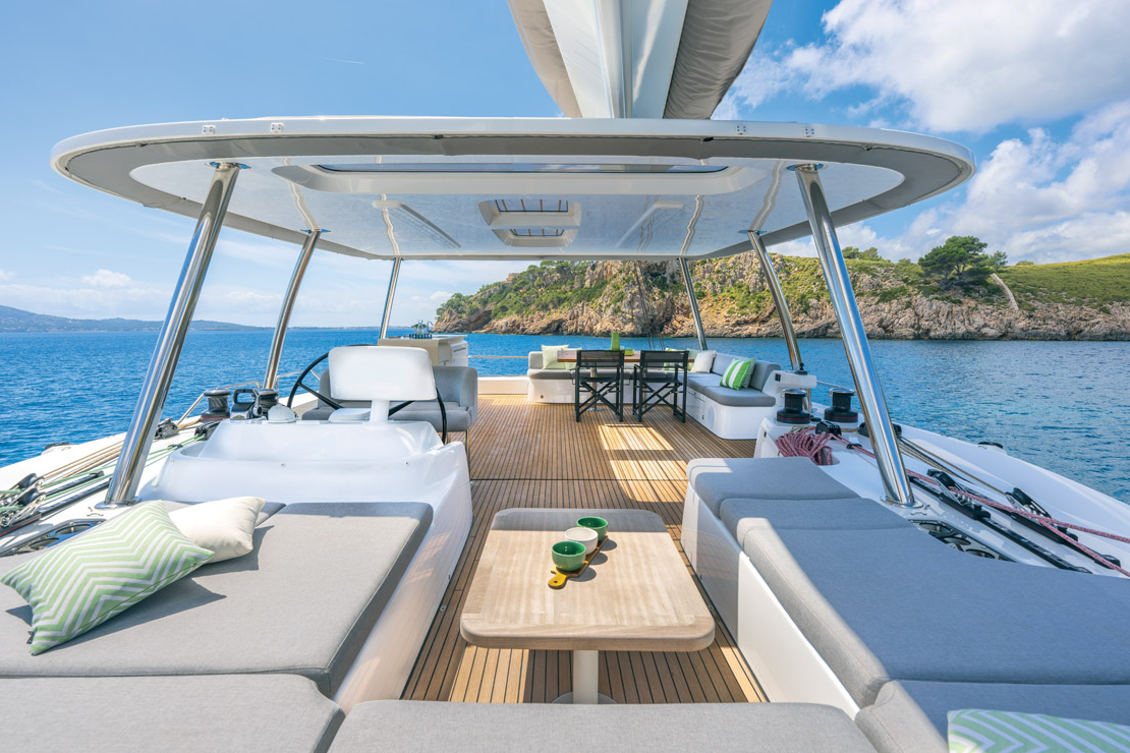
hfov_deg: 94.9
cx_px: 564
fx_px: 519
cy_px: 368
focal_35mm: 17
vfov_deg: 71.9
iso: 100
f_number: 8
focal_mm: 15.5
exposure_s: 1/320
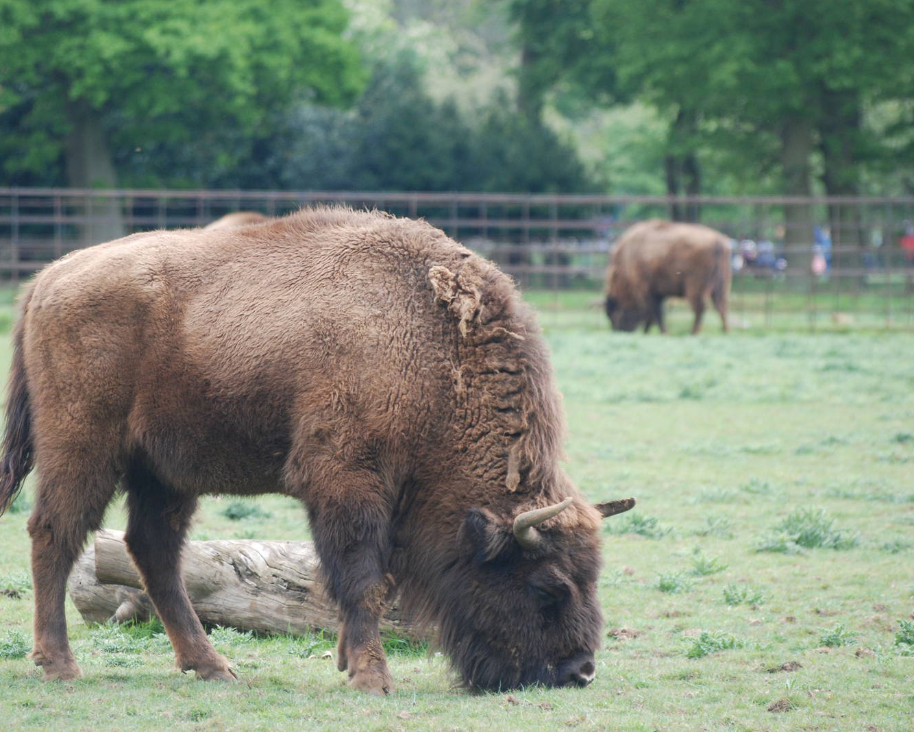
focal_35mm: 330
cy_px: 366
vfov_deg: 4.7
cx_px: 391
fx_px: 8918
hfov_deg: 5.9
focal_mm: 195
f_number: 5
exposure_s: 1/400
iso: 400
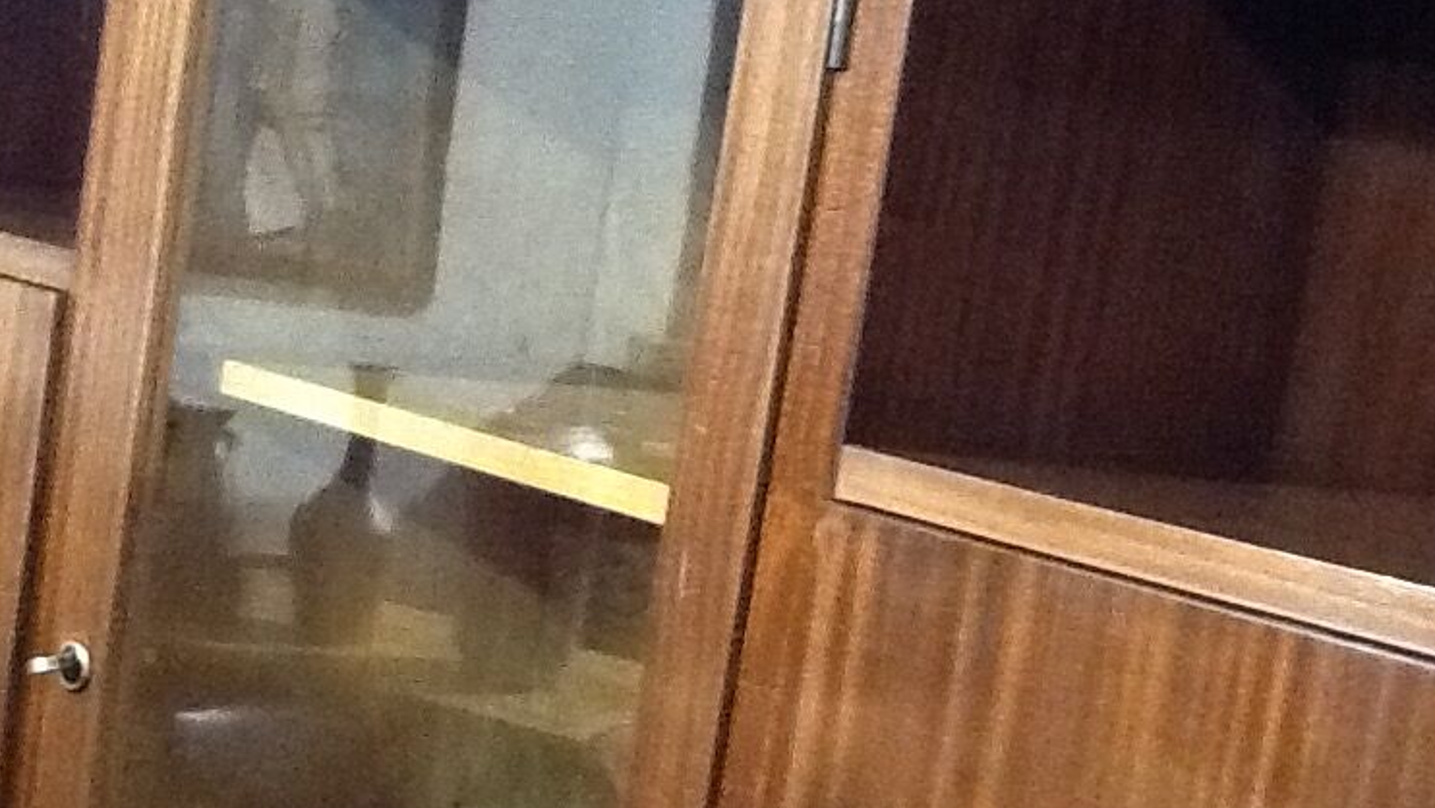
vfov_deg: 19.4
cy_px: 412
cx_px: 725
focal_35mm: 62
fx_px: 2360
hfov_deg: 33.8
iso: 500
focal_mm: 2.03
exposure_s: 1/15
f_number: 2.4
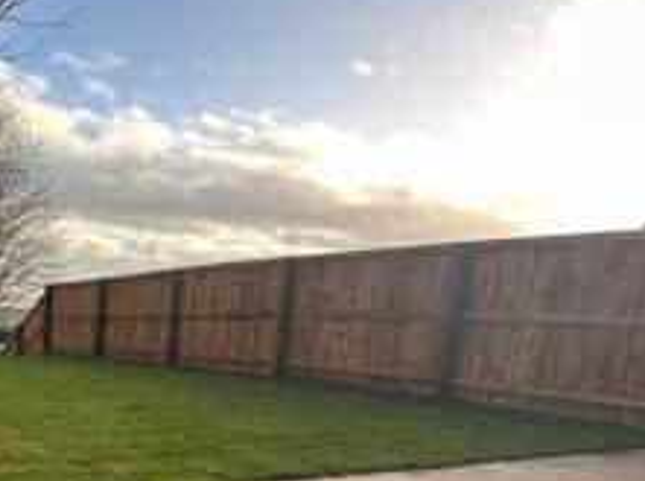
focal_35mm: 37
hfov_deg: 43.4
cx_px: 7
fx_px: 688
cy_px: 456
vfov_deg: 35.6
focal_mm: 2.22
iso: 40
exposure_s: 1/317
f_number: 2.2
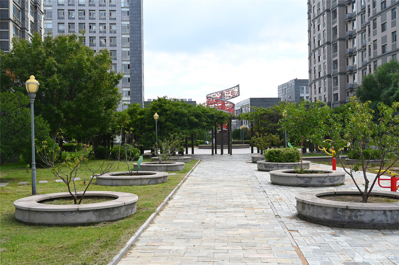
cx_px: 200
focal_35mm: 38
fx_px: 421
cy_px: 132
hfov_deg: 50.7
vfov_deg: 35.0
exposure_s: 1/100
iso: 100
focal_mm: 38
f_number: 9
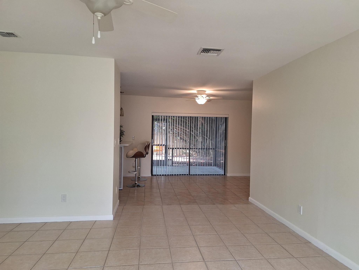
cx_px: 180
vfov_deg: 58.9
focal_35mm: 23
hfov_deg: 73.9
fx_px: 239
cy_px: 135
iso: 64
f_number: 1.8
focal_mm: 5.54
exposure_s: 1/40
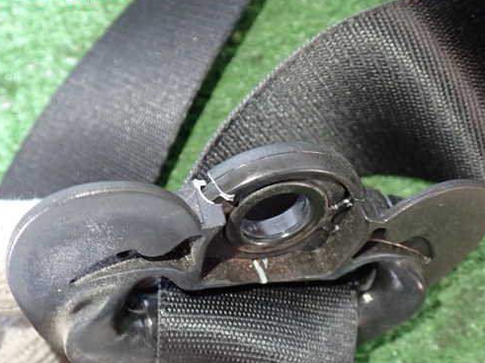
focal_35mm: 44
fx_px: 616
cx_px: 236
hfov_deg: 43.0
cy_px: 200
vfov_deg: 32.8
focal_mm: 6.37
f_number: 2.5
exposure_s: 1/40
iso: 500
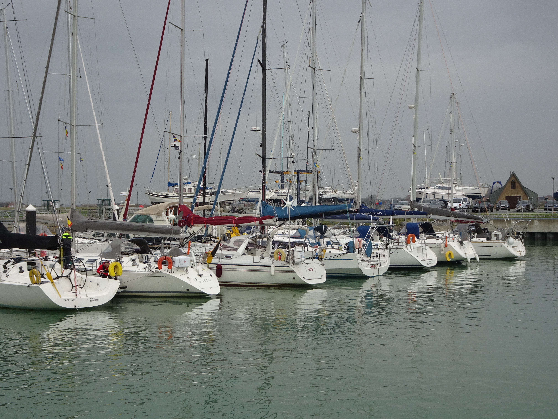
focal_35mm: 54
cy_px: 210
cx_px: 279
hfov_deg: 35.5
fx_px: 870
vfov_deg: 27.0
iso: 80
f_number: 4.5
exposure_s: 1/500
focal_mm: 9.18
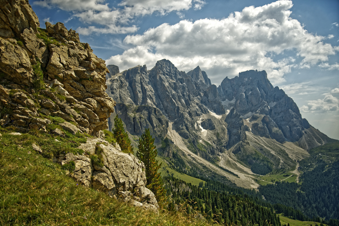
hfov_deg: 54.4
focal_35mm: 35
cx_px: 170
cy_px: 113
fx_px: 330
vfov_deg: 37.9
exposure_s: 1/2000
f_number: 4
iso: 100
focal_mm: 35
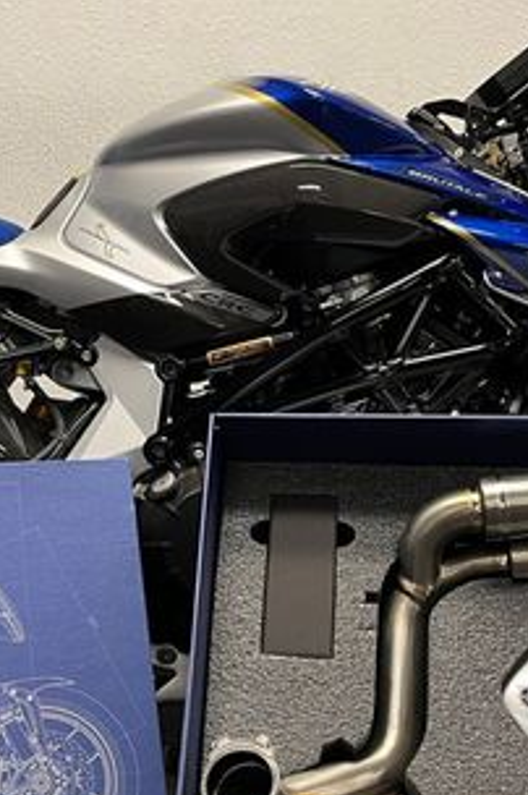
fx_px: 1257
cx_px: 206
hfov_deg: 23.7
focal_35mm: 57
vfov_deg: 34.9
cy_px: 499
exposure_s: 1/50
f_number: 1.6
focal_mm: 5.1
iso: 100
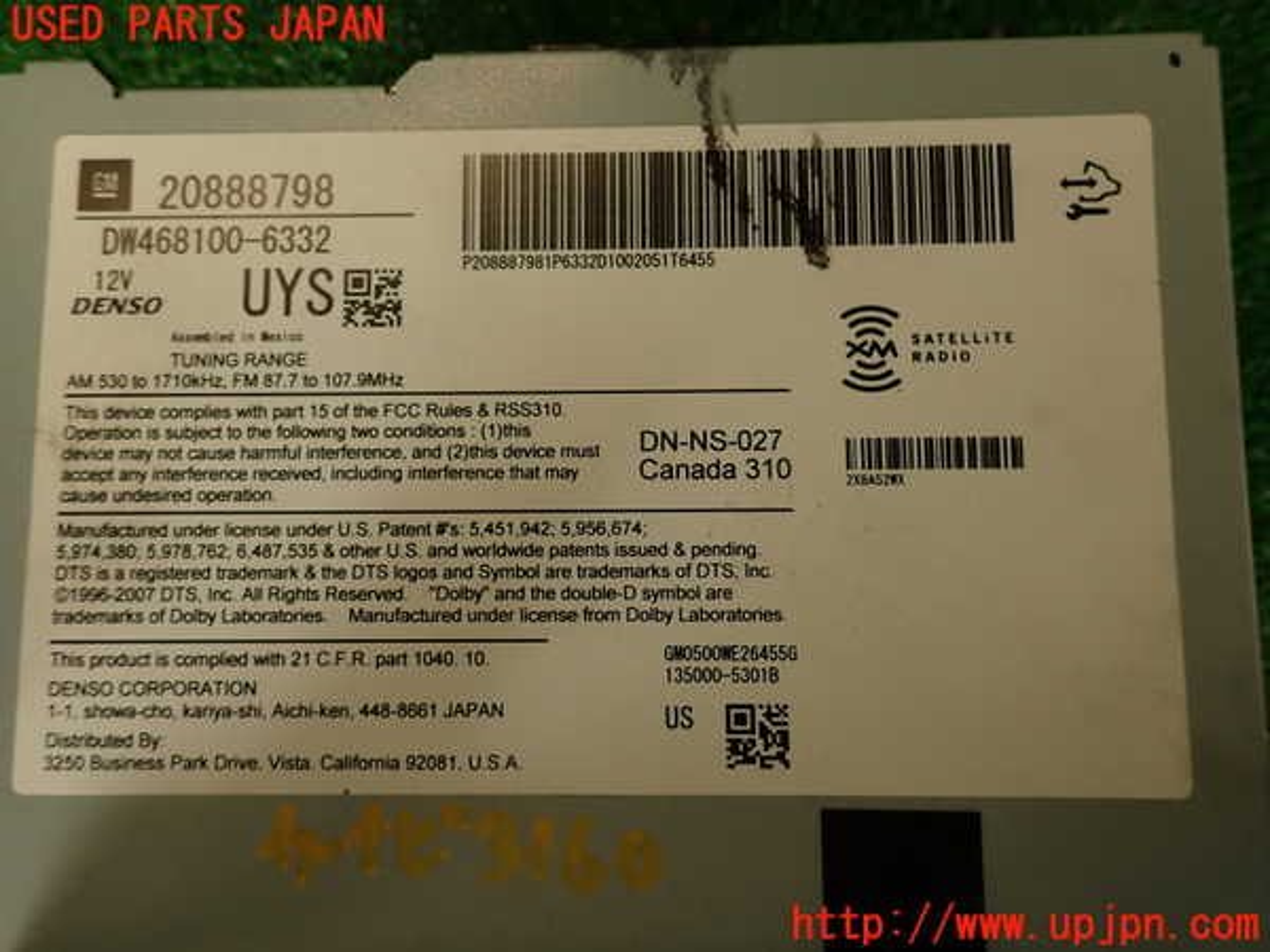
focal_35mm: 25
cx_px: 635
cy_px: 476
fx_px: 917
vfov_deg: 54.9
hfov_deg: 69.4
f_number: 2.8
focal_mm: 4.5
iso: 100
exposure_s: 1/100
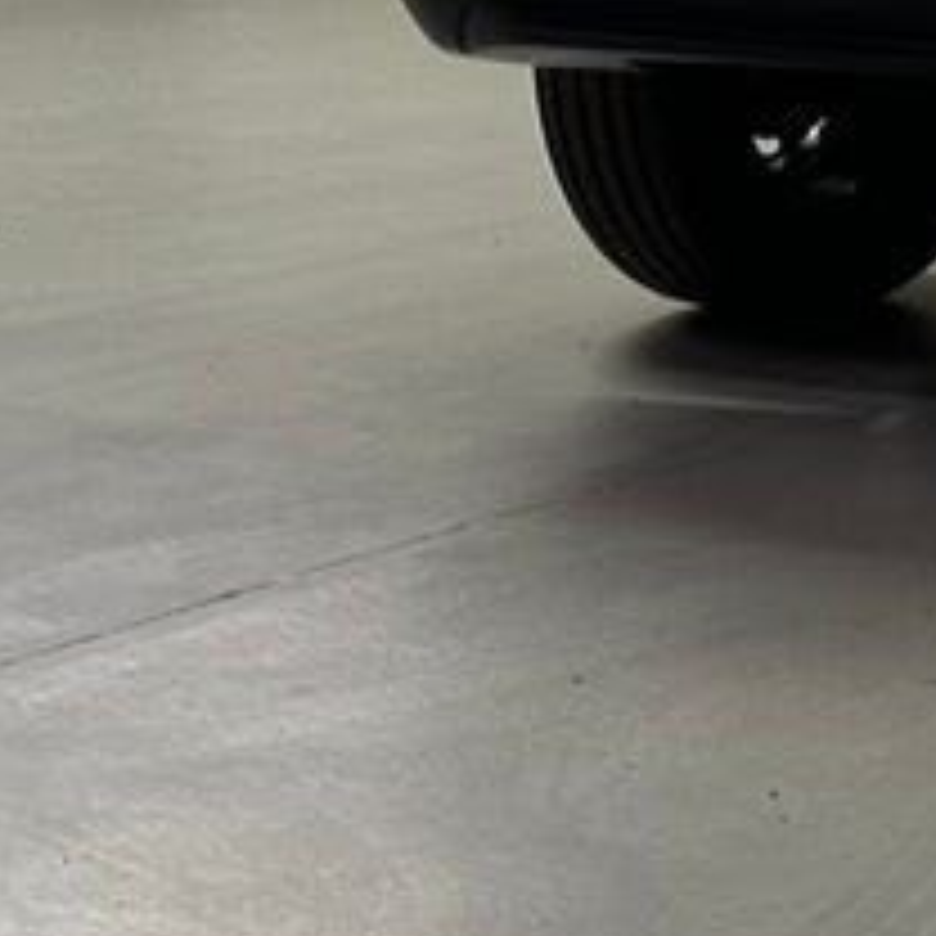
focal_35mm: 209
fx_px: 6394
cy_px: -436
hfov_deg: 8.0
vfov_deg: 8.2
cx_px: 1791
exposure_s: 1/50
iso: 160
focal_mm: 6.86
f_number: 1.78
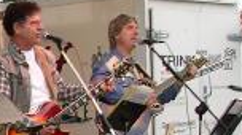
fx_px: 852
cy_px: 136
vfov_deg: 9.0
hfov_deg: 14.8
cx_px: -146
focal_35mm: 133
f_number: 2.8
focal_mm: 7.8
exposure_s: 1/41
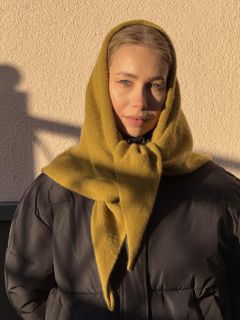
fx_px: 1109
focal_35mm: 120
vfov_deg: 16.4
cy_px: 160
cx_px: 120
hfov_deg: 12.3
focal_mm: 15.66
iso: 50
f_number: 2.8
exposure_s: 1/687
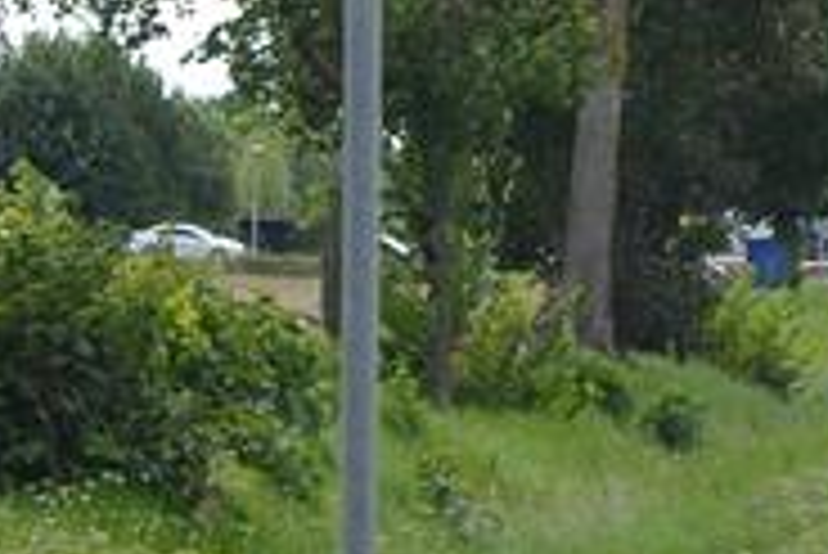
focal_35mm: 387
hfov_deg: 5.3
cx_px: 1008
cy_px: 471
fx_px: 8908
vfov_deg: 3.6
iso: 800
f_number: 8
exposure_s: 1/1000
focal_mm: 56
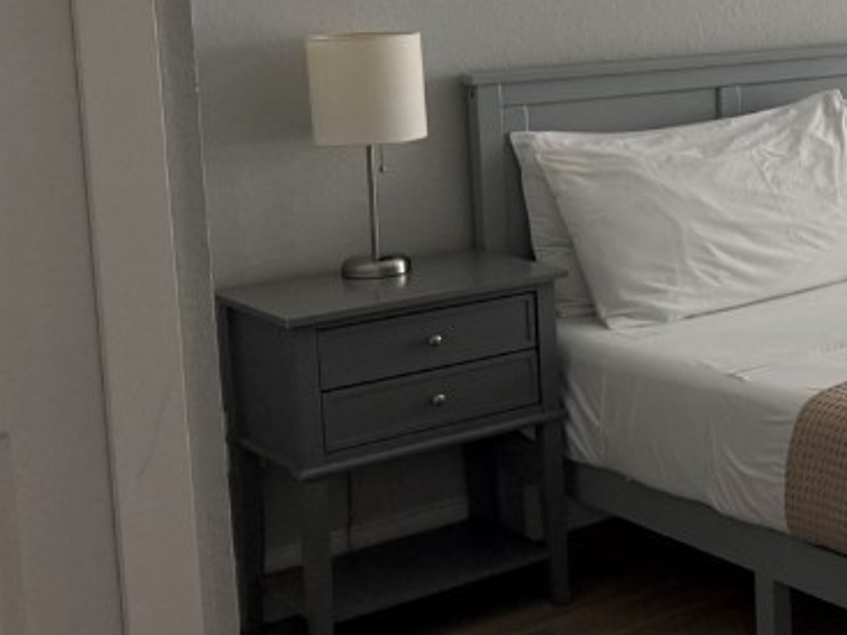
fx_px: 1639
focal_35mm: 67
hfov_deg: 25.1
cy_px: 104
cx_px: 1103
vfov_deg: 21.6
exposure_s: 1/120
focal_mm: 6.76
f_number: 1.78
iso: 160
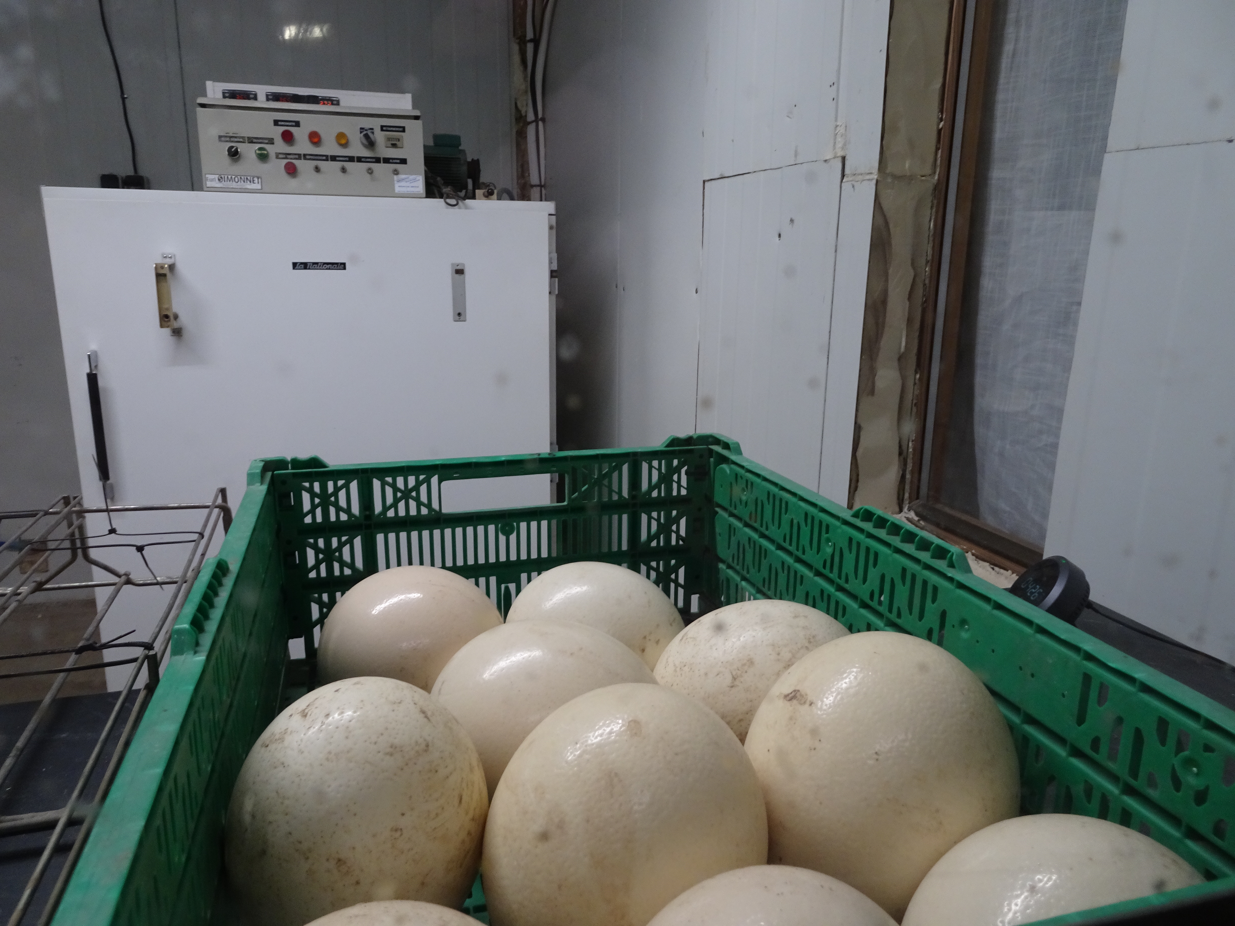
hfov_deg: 71.6
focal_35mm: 24
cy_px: 463
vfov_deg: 56.8
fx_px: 856
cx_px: 618
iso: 160
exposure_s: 1/30
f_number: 3.5
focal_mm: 4.1
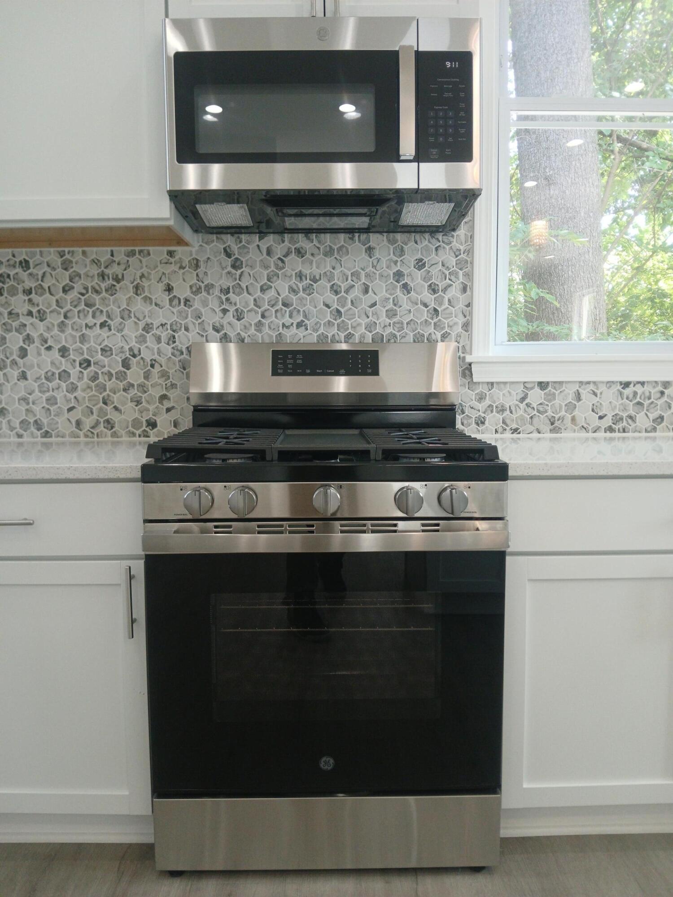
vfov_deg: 67.3
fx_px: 674
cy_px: 448
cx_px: 336
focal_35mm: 26
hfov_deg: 53.1
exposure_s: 1/60
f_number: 1.8
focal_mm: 3.98
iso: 100
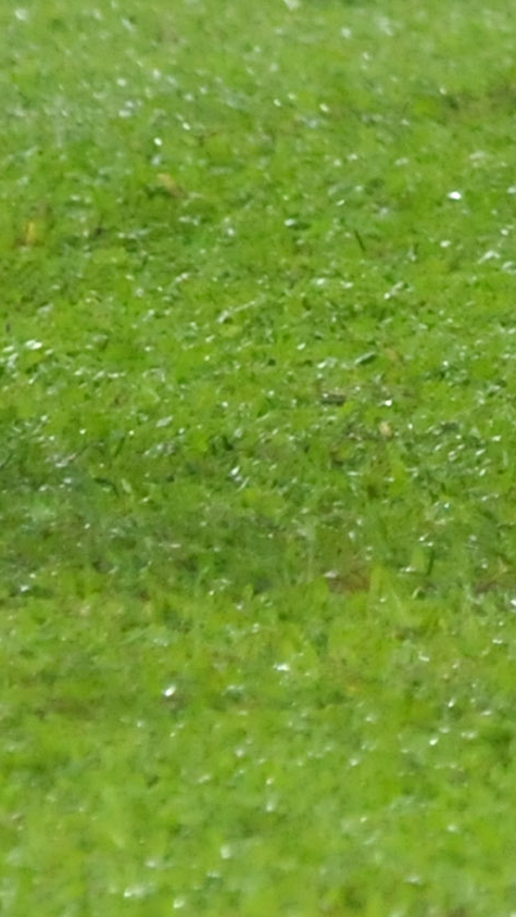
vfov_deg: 2.0
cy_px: -595
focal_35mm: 1056
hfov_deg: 1.2
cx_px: 1071
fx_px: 25676
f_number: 6.3
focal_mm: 200
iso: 2500
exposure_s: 1/800
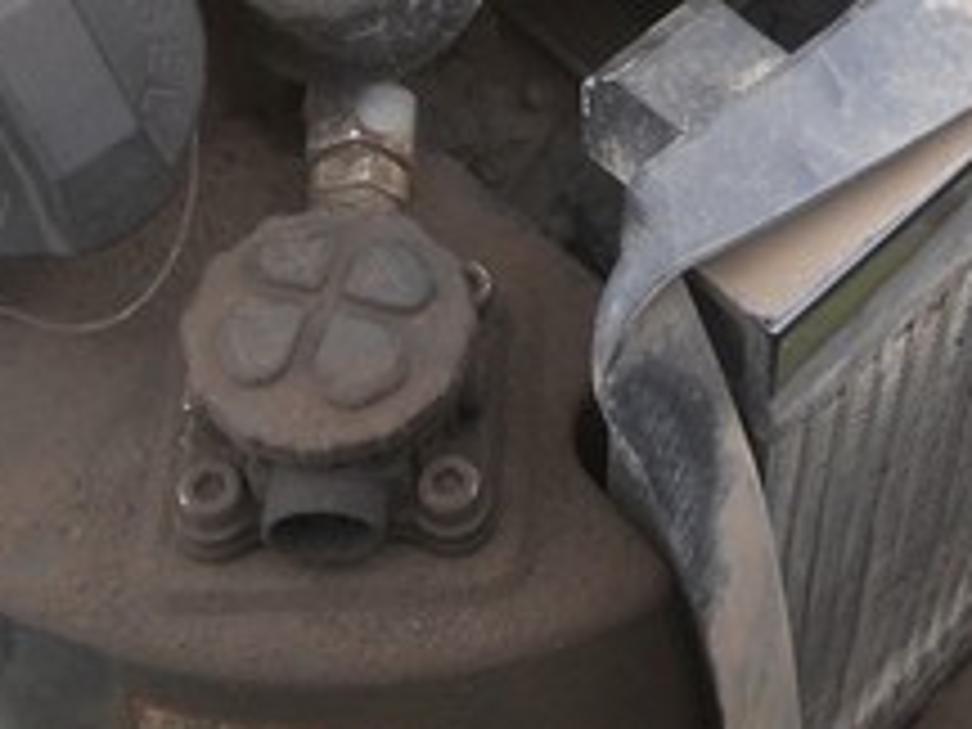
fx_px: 2106
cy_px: -68
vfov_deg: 18.9
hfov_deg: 25.3
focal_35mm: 75
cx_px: 850
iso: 80
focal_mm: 4.9
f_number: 3.2
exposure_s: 1/60
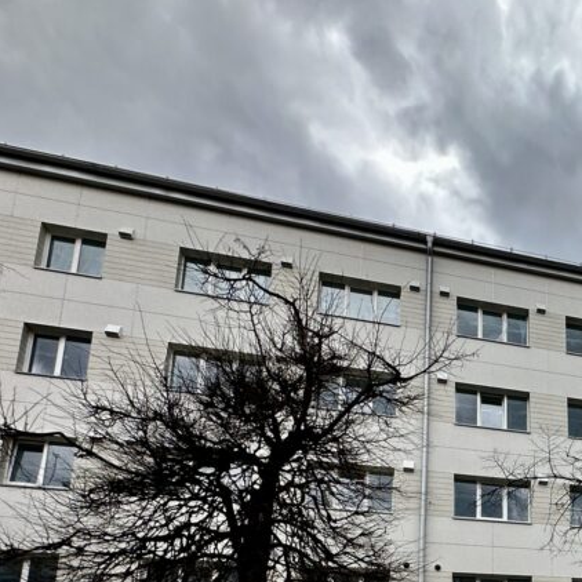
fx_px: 571
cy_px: 503
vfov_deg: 49.3
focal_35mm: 30
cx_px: 637
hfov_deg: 42.6
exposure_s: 1/452
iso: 40
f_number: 2.2
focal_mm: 2.22
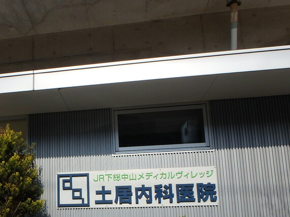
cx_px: 67
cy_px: 177
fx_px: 293
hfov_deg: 50.1
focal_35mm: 35
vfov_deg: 39.0
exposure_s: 1/800
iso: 125
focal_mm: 3.7
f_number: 6
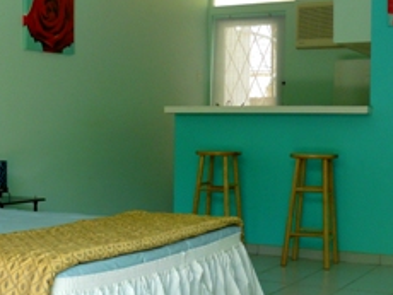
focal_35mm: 70
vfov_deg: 20.9
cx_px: 118
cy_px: 210
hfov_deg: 27.5
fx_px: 796
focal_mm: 6
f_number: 2.8
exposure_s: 1/80
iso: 100
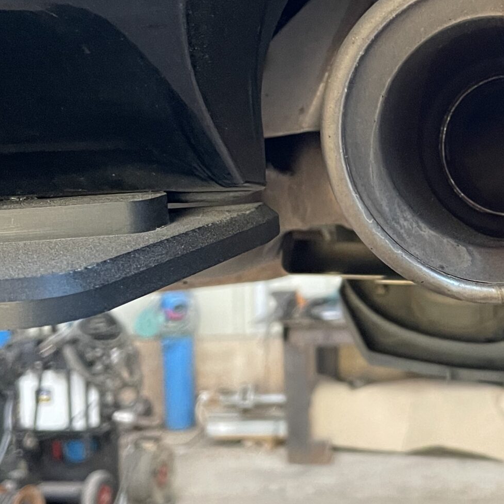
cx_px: 534
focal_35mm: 68
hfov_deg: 24.0
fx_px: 1120
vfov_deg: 25.3
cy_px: 214
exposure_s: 1/60
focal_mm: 4.2
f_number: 1.6
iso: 400
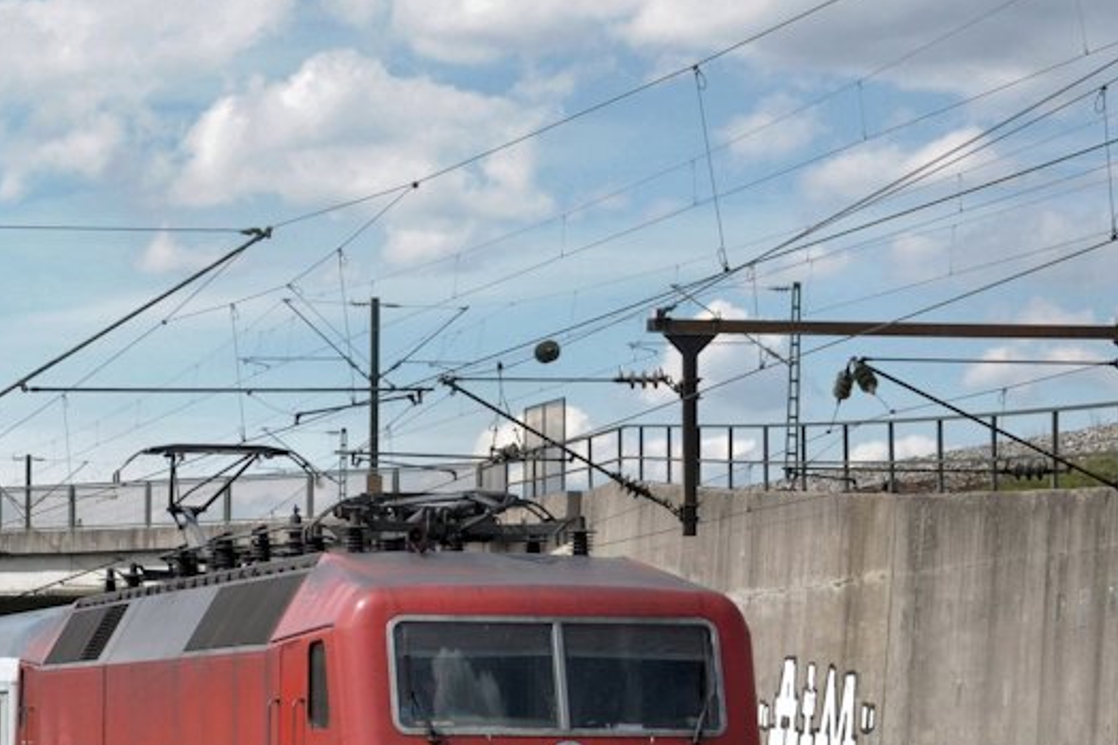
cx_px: 403
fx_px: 4097
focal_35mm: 132
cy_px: 616
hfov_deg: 15.5
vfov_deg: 10.3
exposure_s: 1/1000
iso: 320
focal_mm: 45
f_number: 7.1
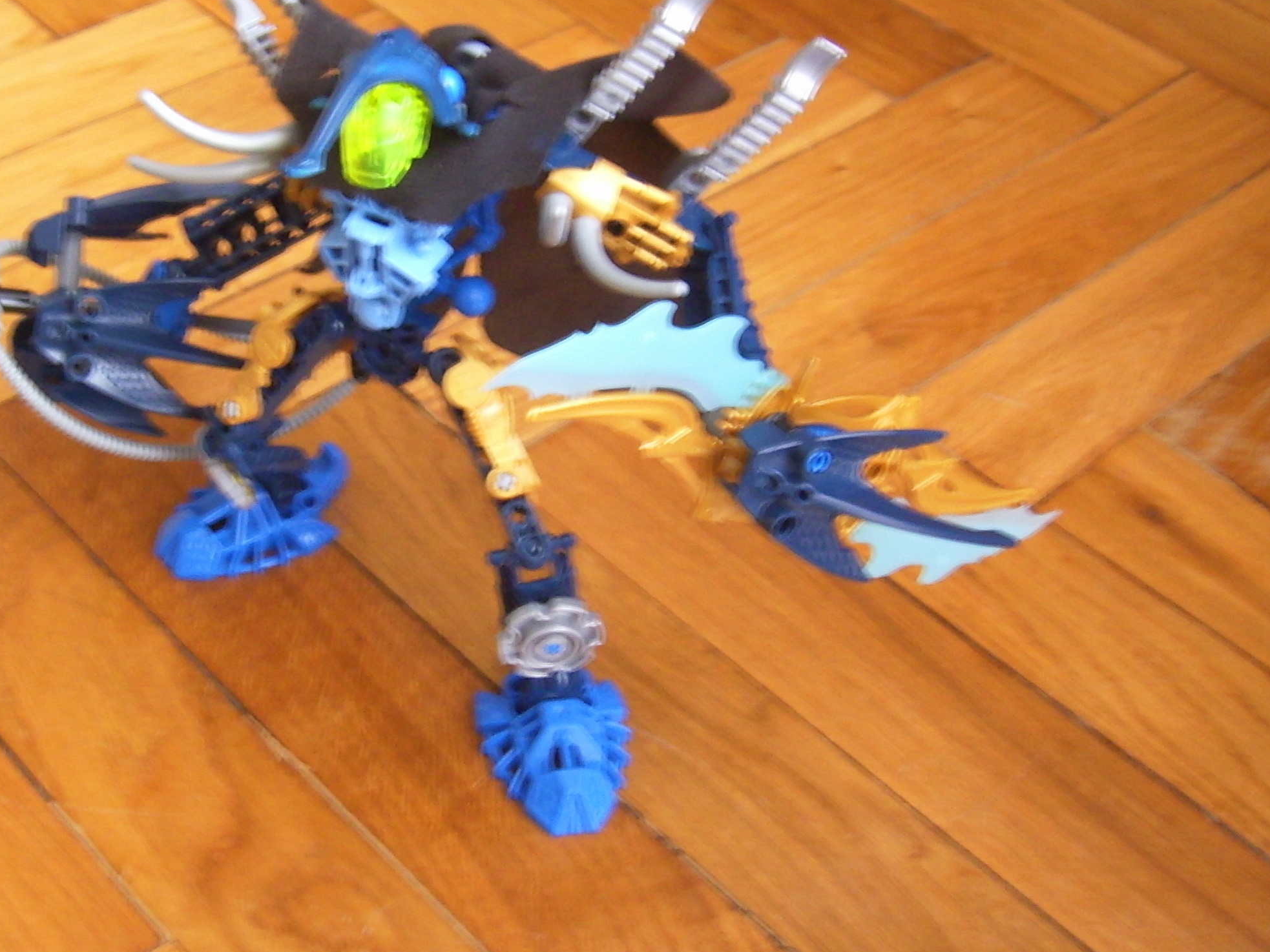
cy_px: 414
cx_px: 408
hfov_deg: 37.7
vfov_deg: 29.1
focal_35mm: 50
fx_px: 1835
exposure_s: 1.1
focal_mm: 5.99
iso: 50
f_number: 2.8
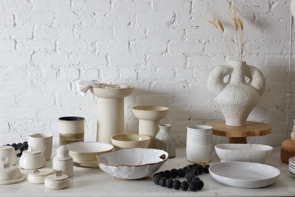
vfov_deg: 25.1
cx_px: 148
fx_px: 442
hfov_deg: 36.9
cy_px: 98
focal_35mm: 54
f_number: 5.6
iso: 160
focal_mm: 19.77
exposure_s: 1/160
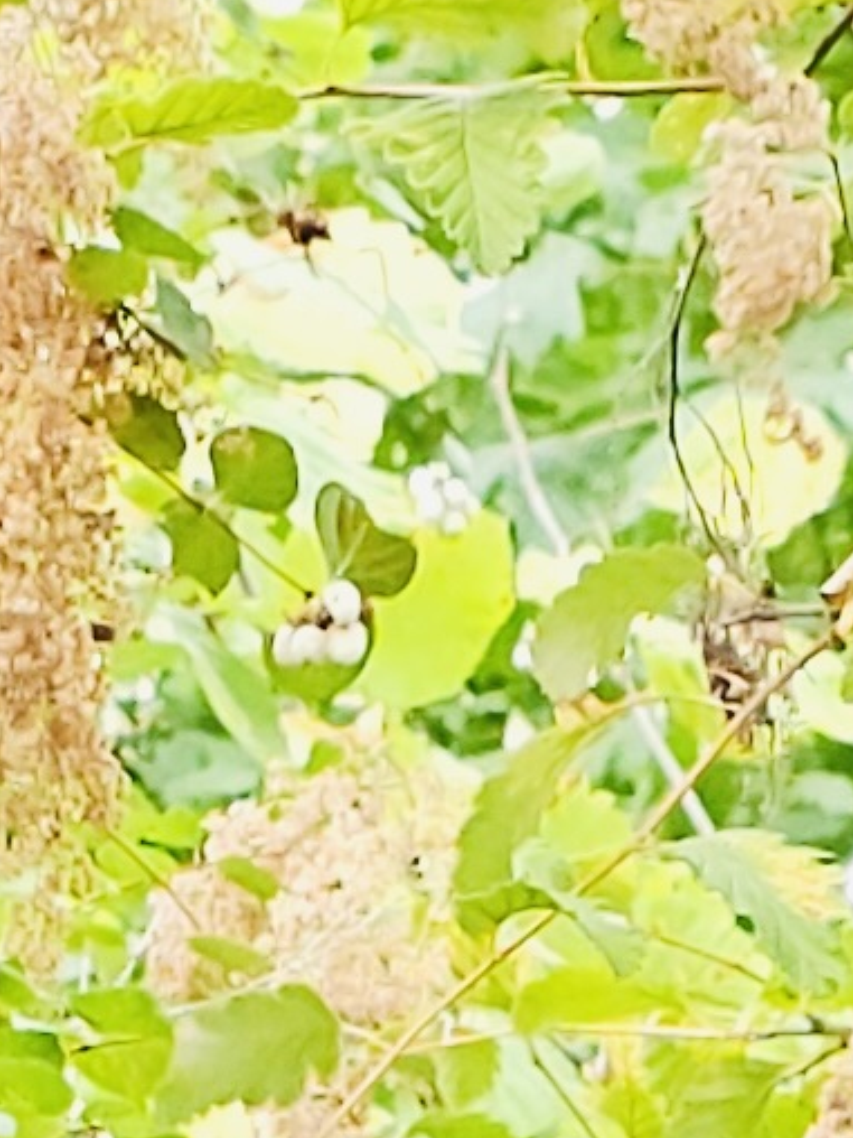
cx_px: 723
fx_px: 5947
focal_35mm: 181
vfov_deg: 8.1
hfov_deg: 8.2
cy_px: 4093
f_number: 1.7
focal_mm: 6.3
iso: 40
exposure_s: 1/60
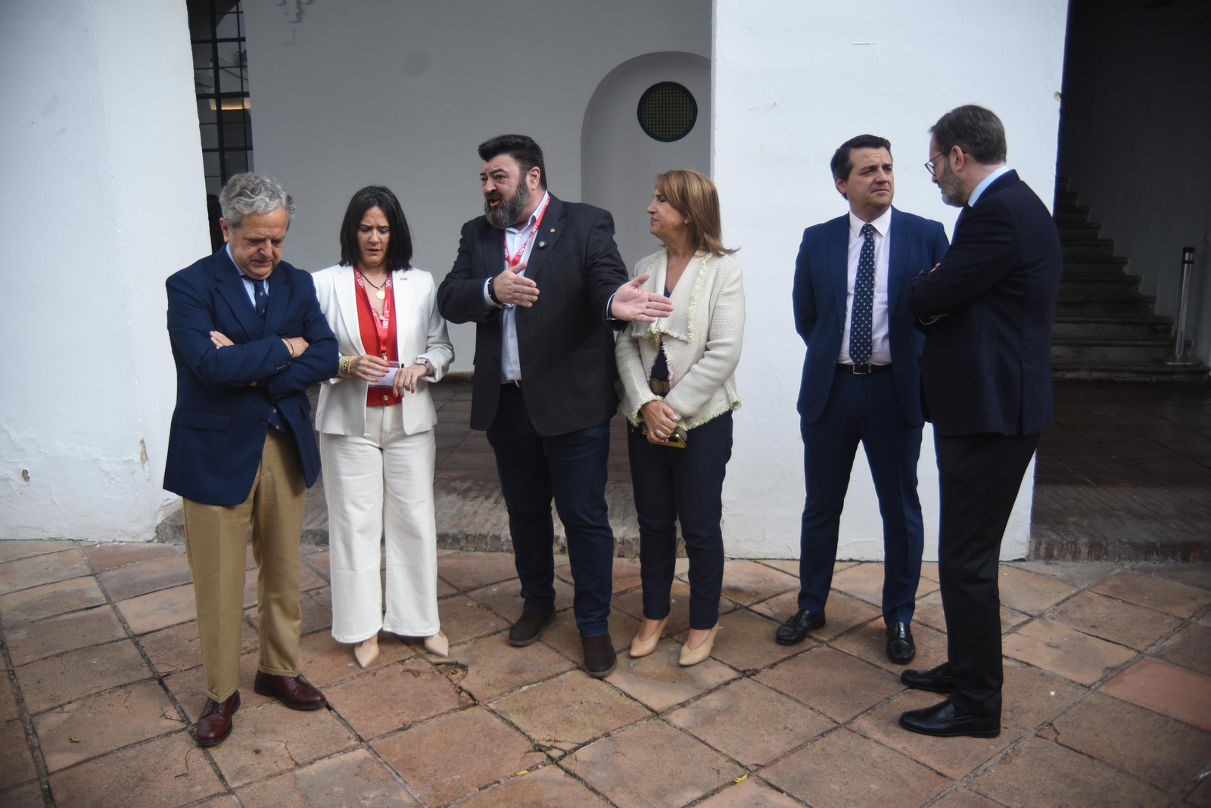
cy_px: 404
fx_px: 976
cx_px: 606
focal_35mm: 29
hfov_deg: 63.6
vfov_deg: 45.0
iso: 125
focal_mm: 29
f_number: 4
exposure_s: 1/500
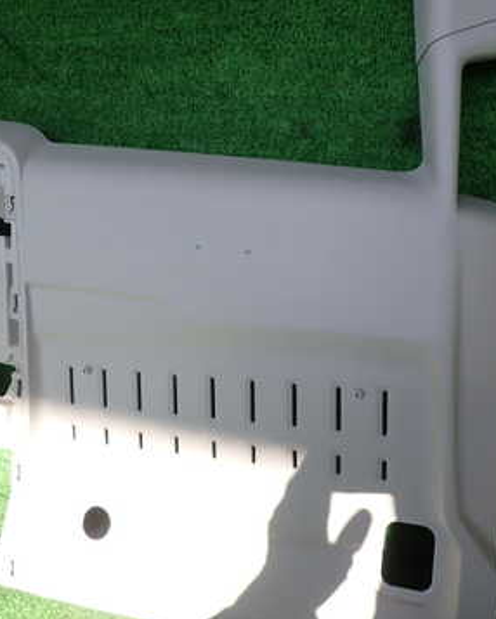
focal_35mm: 41
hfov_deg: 36.0
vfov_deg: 44.7
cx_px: 147
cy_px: 335
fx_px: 752
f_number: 2.8
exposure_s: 1/400
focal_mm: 4.5
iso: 100
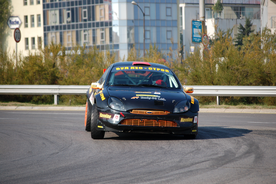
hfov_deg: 11.0
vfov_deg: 7.3
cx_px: 138
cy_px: 92
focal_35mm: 188
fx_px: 1436
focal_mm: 125
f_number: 5
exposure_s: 1/1000
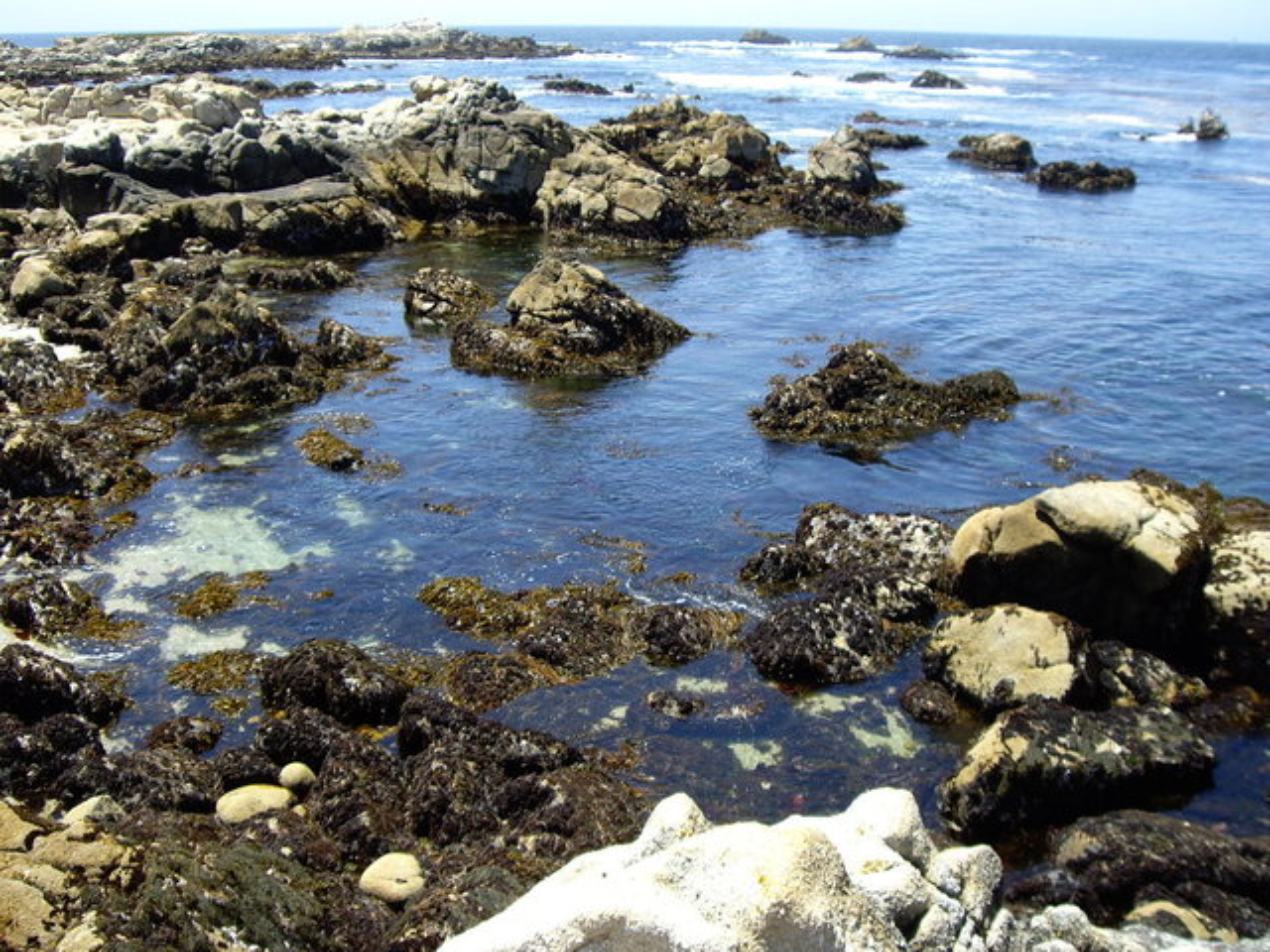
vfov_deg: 37.7
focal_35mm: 38
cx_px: 635
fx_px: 1394
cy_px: 476
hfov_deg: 49.0
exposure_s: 1/160
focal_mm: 6.2
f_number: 4.3
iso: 50
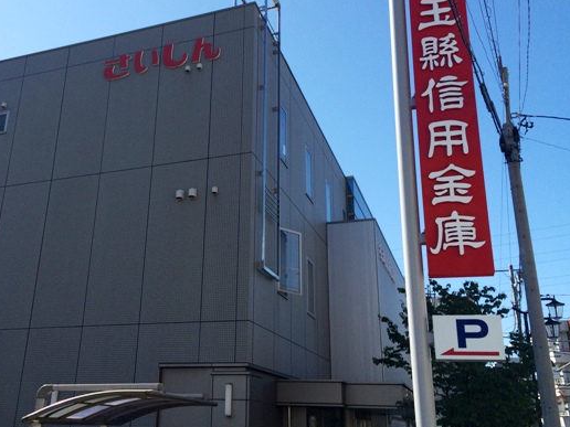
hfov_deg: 50.9
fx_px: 593
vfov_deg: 39.7
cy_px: 205
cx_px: 219
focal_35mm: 36
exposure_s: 1/2283
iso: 32
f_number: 2.2
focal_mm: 4.15
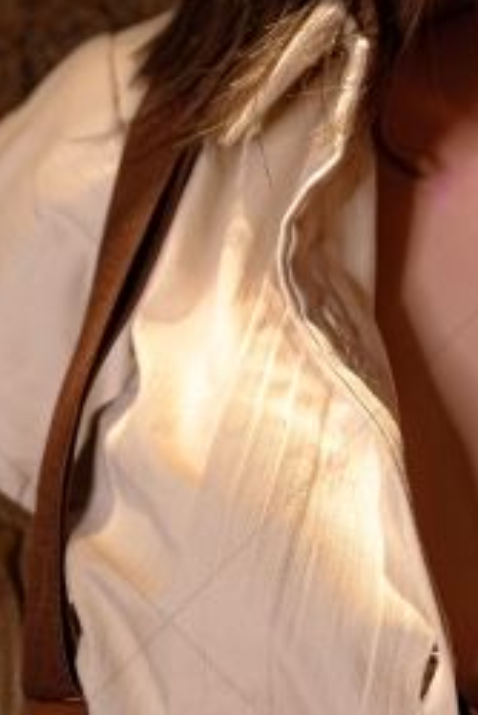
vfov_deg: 11.4
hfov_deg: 7.6
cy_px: 174
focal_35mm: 180
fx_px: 3580
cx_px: 572
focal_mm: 50
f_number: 2.8
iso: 800
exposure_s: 1/200
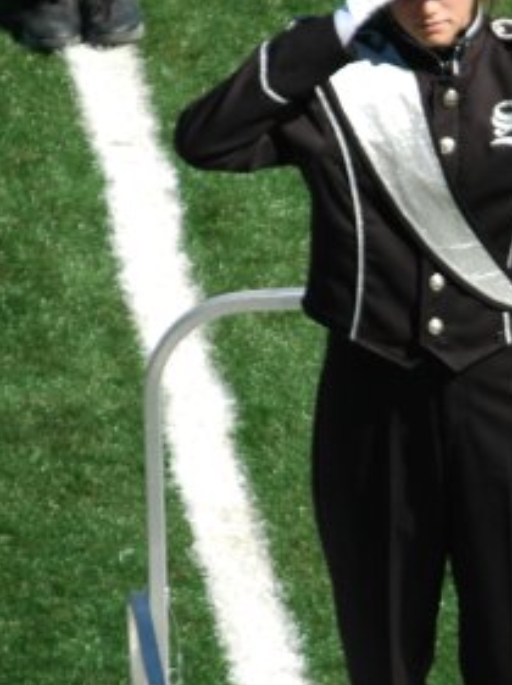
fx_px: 24372
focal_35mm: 1233
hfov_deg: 1.2
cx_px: 467
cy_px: 219
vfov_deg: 1.6
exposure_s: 1/640
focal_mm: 400
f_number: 5.6
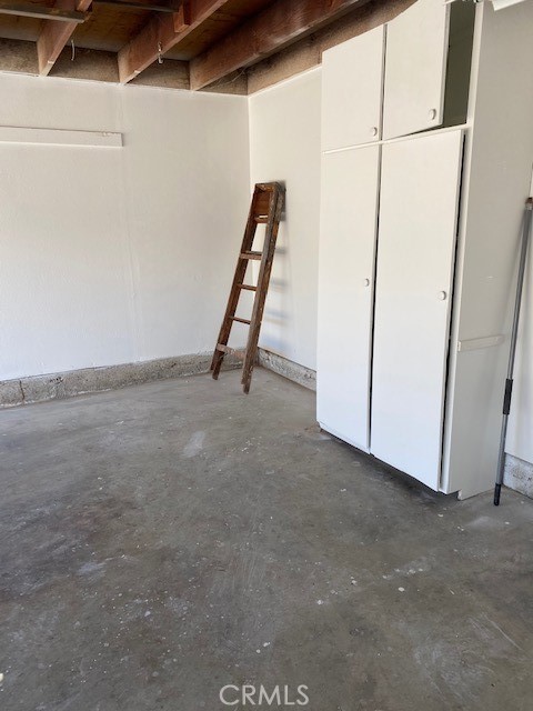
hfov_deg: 53.1
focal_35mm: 26
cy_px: 356
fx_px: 534
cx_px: 266
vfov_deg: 67.3
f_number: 1.8
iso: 40
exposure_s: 1/122
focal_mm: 4.25
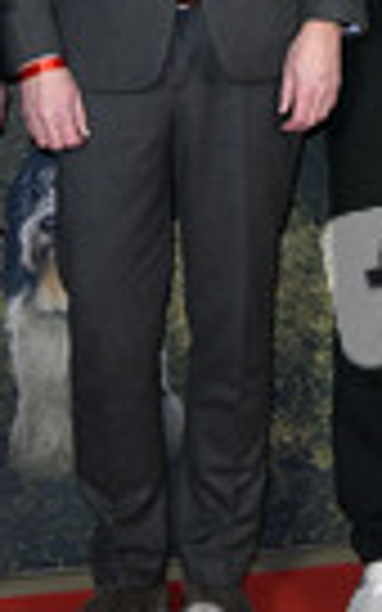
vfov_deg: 17.9
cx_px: 144
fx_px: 1899
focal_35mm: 114
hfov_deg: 11.5
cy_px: 36
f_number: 6.3
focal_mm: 38
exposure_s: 1/250
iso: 1600
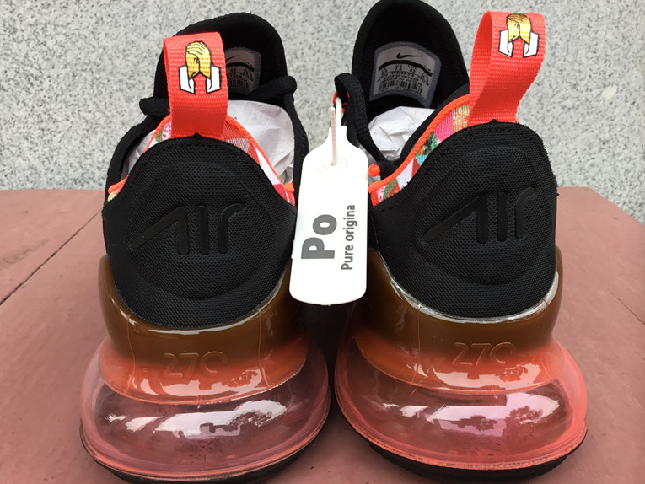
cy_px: 243
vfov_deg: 44.2
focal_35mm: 32
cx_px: 328
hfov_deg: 56.8
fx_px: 596
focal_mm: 3.3
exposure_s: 1/100
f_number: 2.4
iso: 32
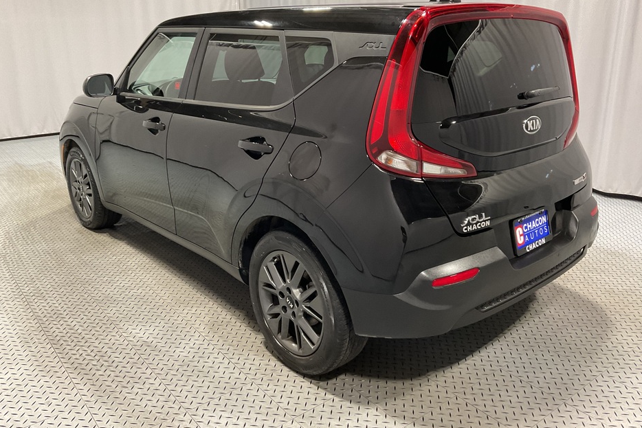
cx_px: 326
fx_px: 553
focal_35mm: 31
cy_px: 187
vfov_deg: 42.3
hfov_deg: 60.3
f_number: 1.8
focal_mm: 3
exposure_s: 1/60
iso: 125
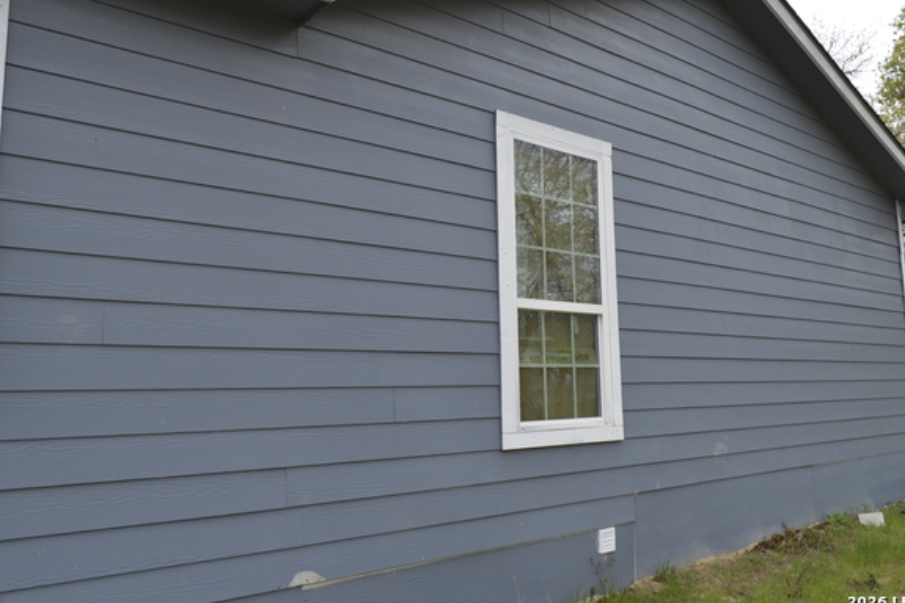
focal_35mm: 30
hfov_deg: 61.9
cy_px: 276
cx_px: 470
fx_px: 754
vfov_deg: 43.6
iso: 100
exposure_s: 1/200
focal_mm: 18
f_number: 7.1
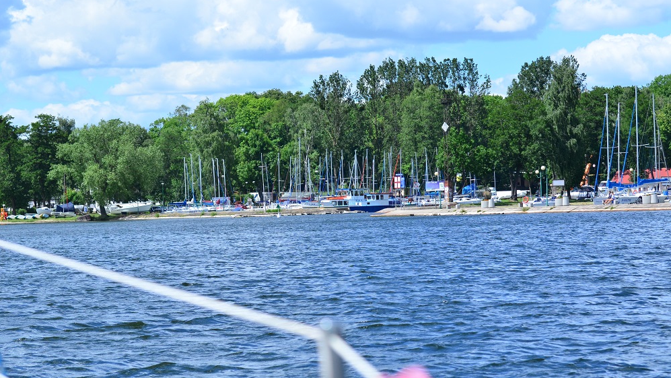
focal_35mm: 110
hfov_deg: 19.5
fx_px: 1957
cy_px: 205
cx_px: 336
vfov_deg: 11.0
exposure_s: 1/2500
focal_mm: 70
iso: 640
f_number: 5.6
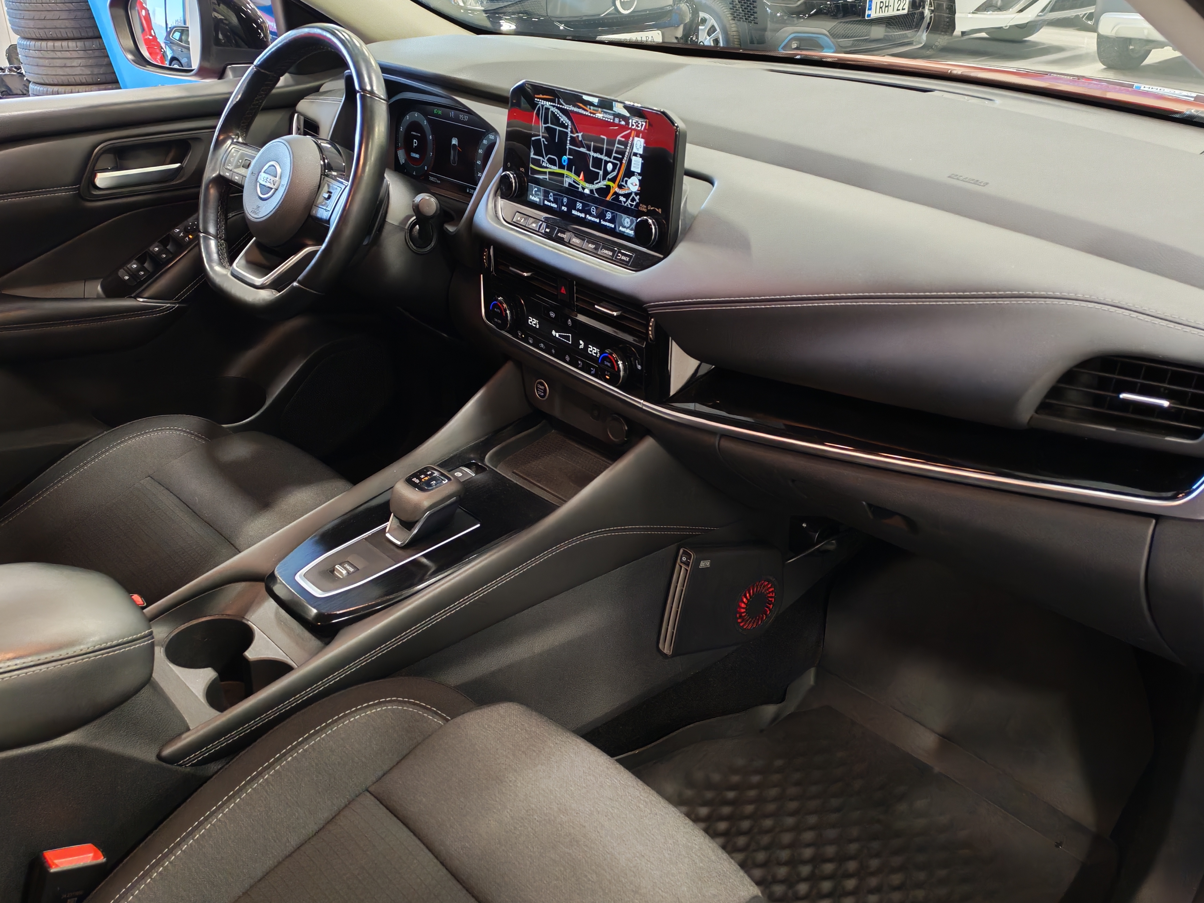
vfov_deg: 42.9
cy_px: 452
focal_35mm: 33
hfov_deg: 55.4
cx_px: 602
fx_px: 1148
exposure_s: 1/50
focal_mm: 6.12
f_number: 1.9
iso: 1553
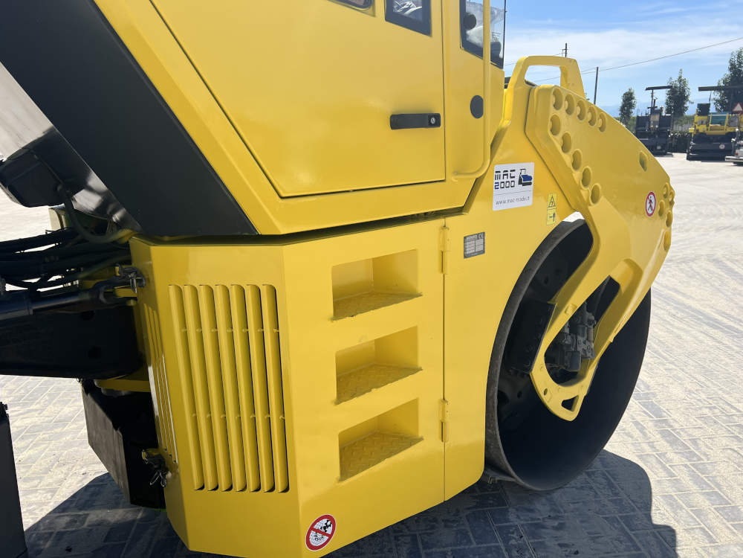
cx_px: 372
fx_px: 558
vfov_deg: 53.1
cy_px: 279
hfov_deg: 67.3
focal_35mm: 26
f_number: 1.5
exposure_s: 1/3968
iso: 50
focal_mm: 5.7
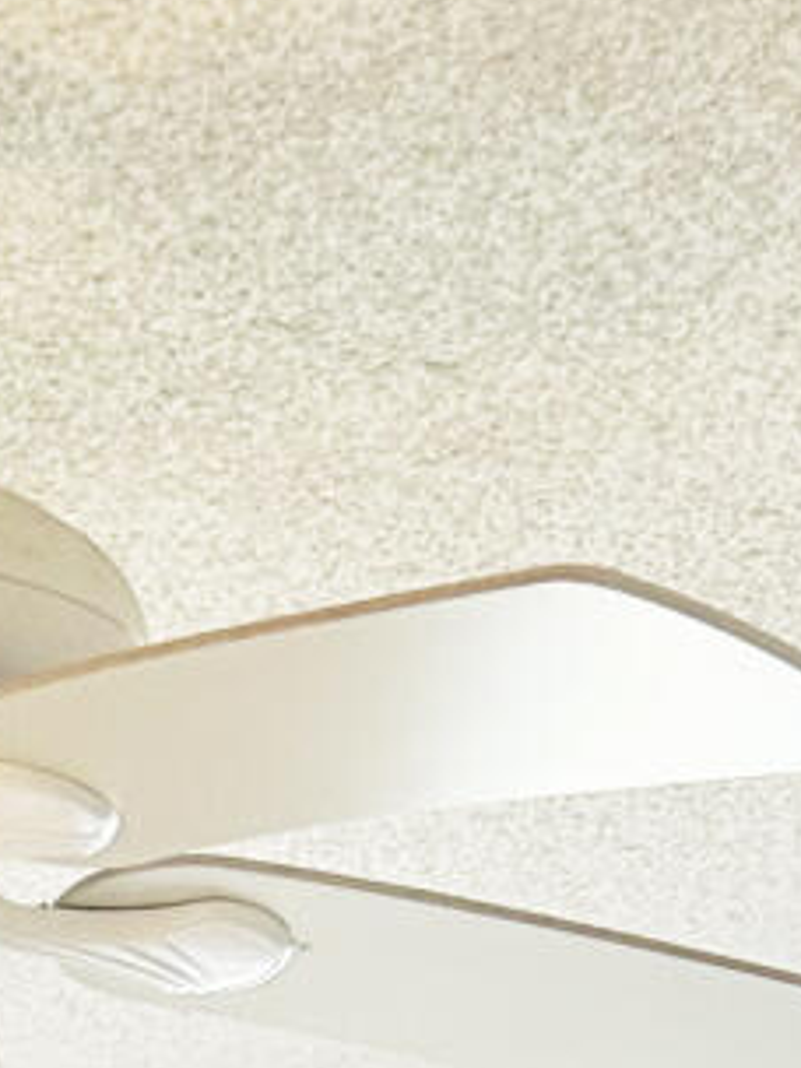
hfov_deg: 9.4
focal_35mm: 158
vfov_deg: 9.3
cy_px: 3401
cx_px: 278
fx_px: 4875
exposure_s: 1/120
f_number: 1.78
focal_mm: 6.86
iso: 100
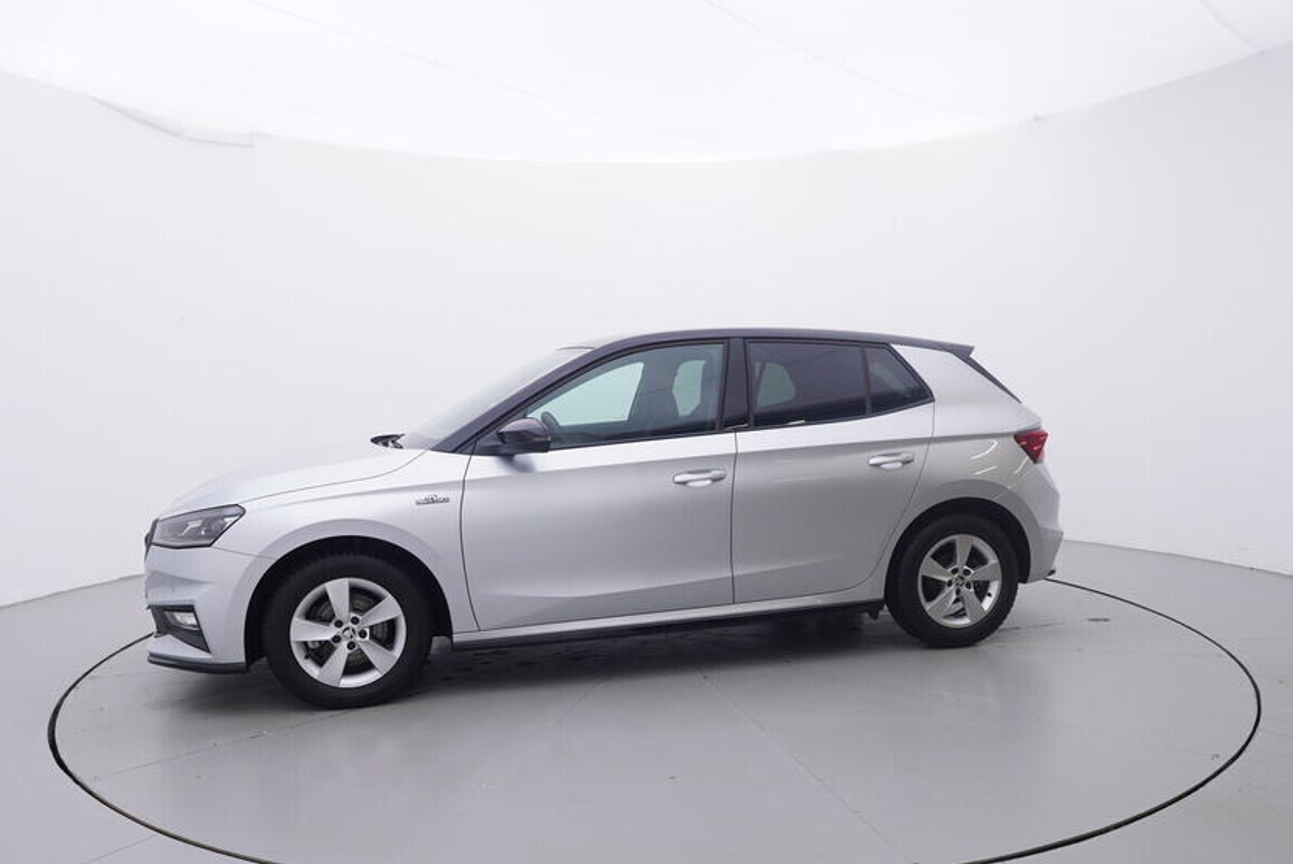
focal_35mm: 28
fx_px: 992
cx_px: 656
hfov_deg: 66.2
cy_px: 499
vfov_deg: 46.9
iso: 200
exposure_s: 1/80
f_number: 5
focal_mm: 15
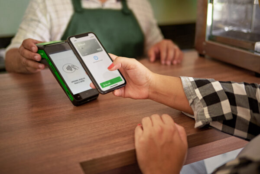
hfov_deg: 48.4
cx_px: 130
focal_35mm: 40
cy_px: 87
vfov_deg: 33.5
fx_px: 289
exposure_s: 1/160
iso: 320
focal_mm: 40
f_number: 2
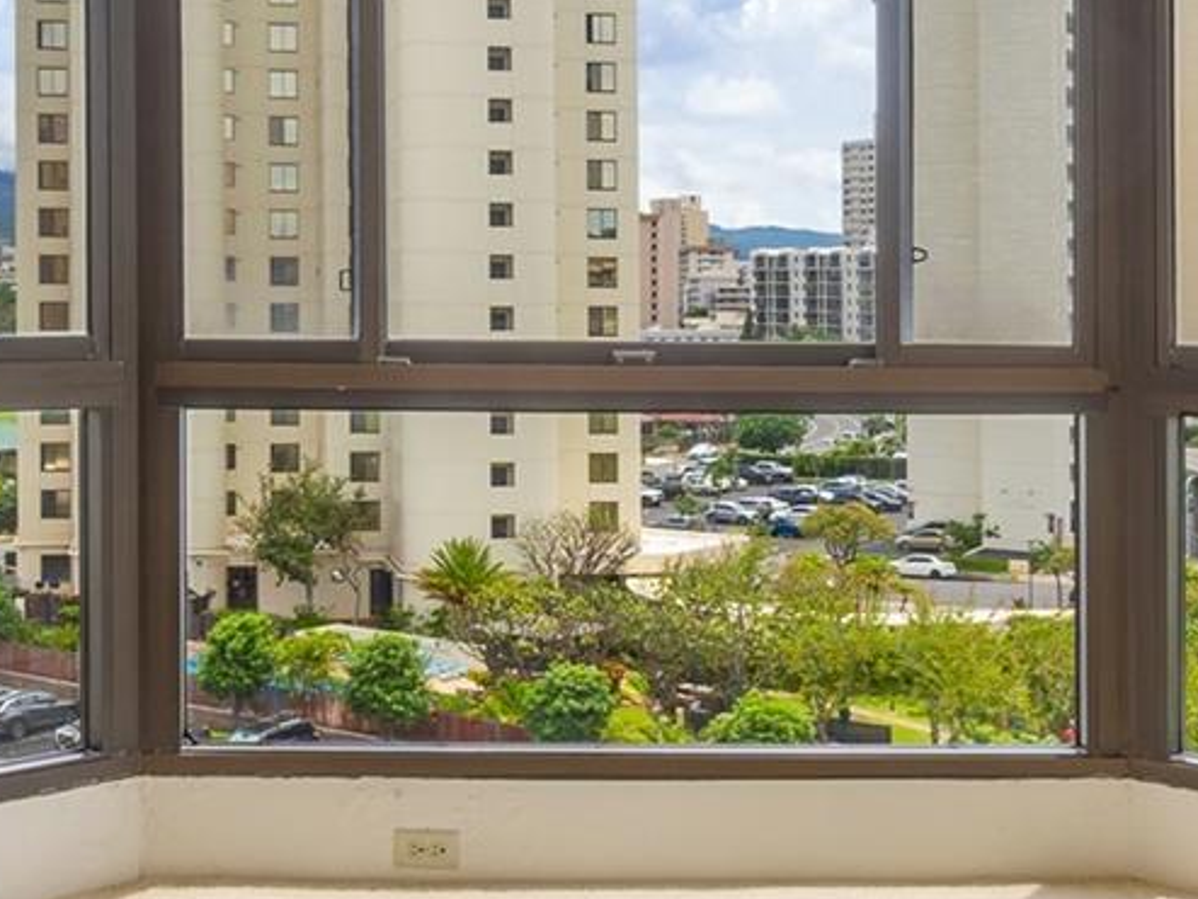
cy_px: 354
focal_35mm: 56
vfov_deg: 26.1
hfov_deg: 34.3
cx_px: 584
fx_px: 1939
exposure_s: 1/40
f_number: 8
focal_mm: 12
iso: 100
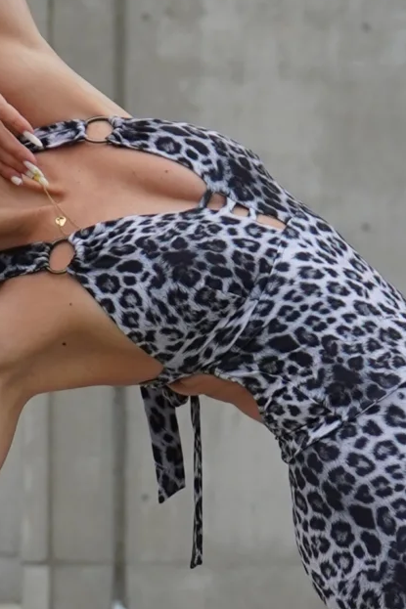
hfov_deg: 6.1
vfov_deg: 9.1
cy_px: 486
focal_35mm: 226
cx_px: 134
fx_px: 3825
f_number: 4
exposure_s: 1/2000
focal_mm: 37
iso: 320
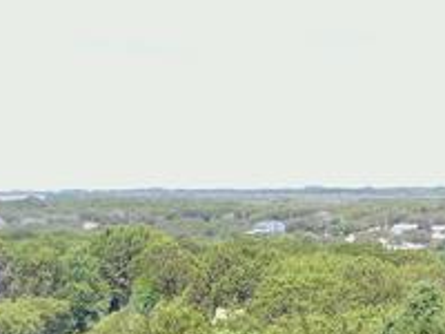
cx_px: 287
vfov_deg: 11.3
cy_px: 563
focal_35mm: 123
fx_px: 1581
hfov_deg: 16.0
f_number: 2.8
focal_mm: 4.39
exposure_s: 1/400
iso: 100
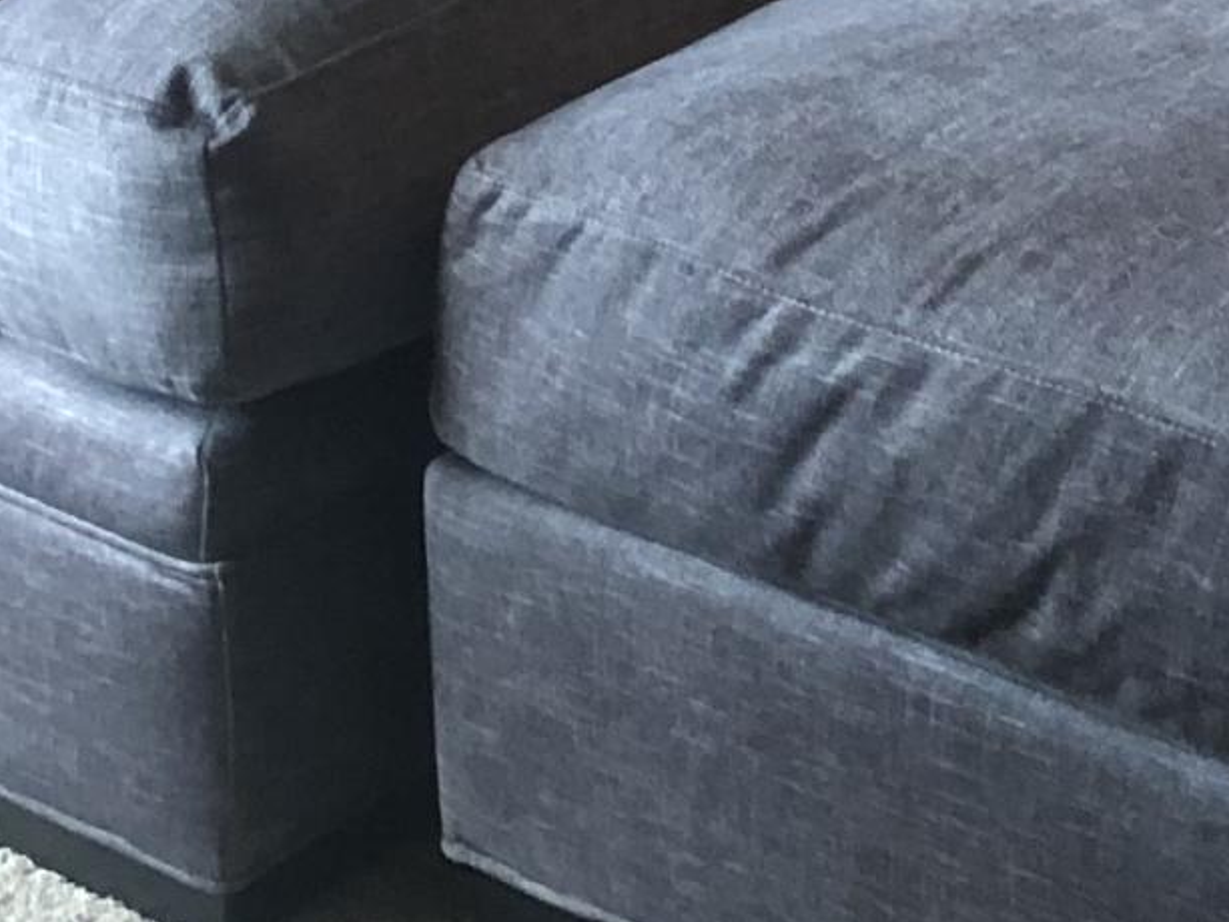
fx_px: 4865
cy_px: -1064
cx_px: 1365
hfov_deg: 14.1
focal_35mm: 137
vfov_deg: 9.9
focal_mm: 4
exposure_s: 1/13
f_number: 1.8
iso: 100
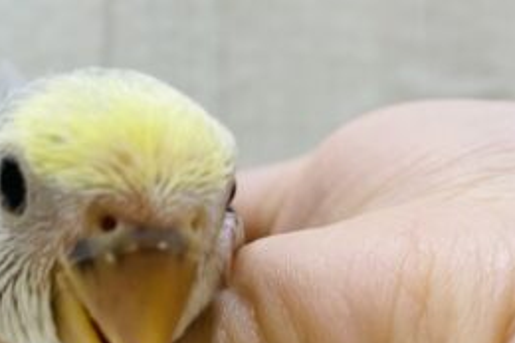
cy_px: 111
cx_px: 46
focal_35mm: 64
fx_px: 915
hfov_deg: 30.0
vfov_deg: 21.1
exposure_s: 1/100
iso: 100
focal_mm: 4.25
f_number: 1.8
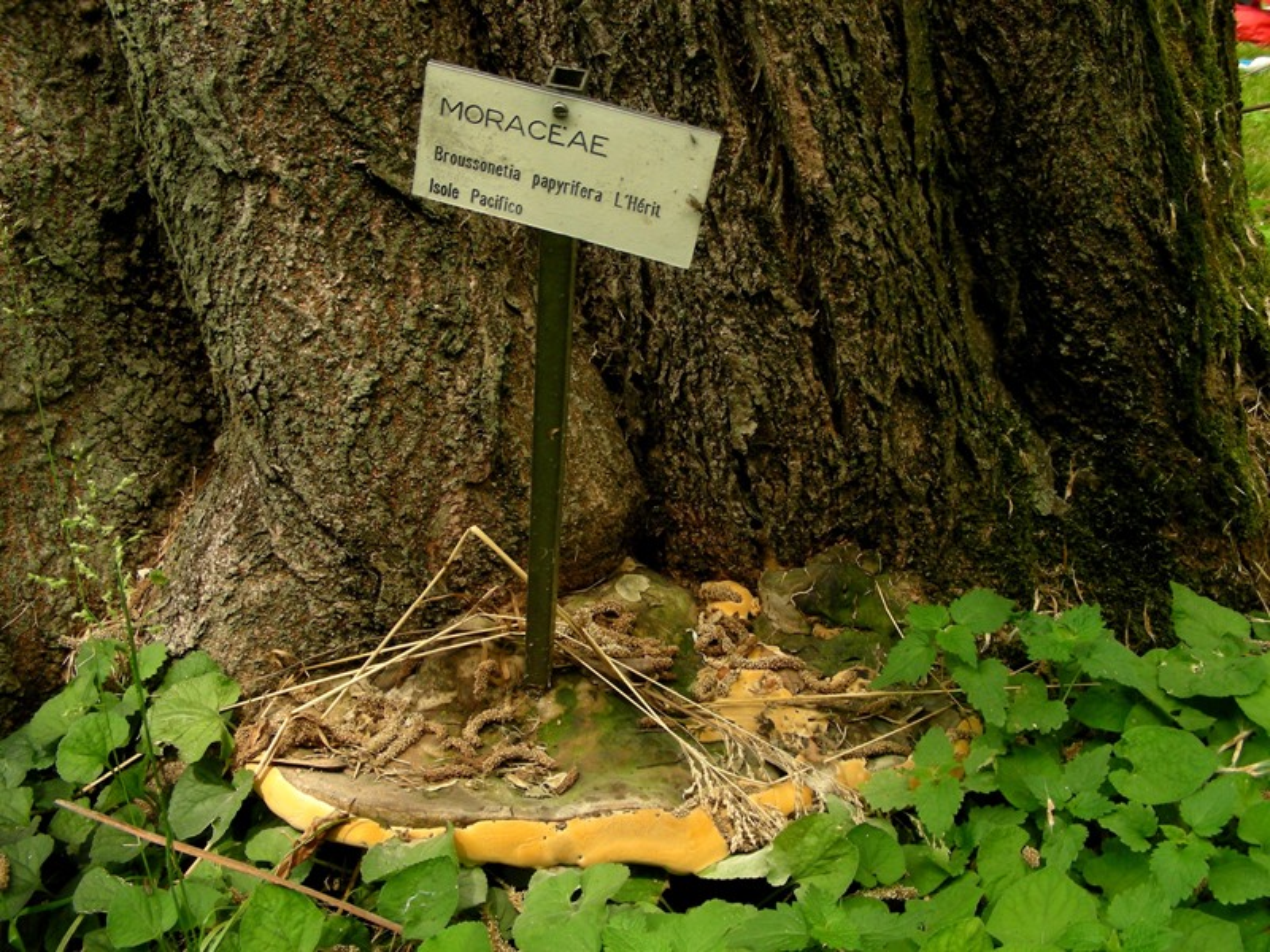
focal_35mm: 38
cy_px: 476
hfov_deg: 49.0
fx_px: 1394
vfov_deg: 37.7
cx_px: 635
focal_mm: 6.3
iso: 100
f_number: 4
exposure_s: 1/150
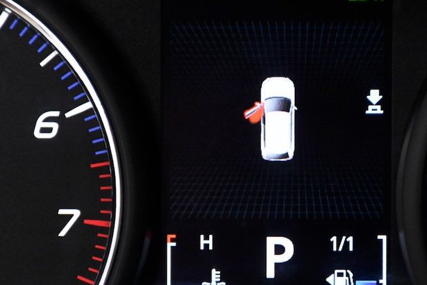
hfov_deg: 6.0
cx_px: 265
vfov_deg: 4.0
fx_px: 4094
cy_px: 190
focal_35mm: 345
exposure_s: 1/100
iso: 2500
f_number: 6.3
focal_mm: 140
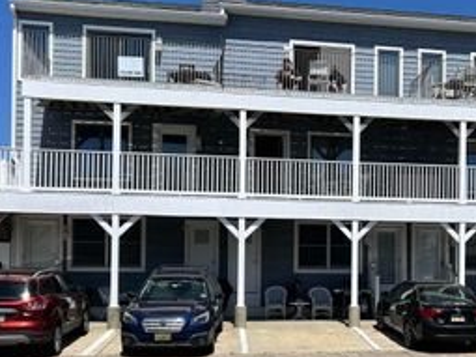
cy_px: 253
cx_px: 360
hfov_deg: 36.6
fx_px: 701
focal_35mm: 51
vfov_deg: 28.2
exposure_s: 1/7463
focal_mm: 5.7
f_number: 1.5
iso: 50
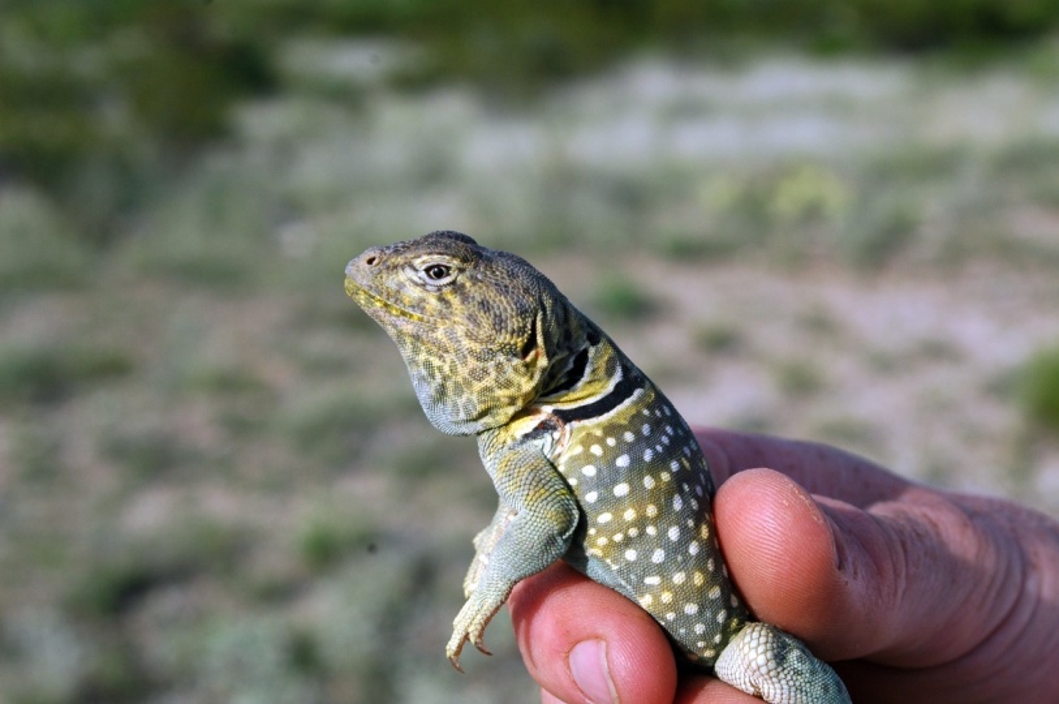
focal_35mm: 78
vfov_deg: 17.4
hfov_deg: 26.0
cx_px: 530
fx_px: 2292
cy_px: 352
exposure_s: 1/640
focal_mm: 52
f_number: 8
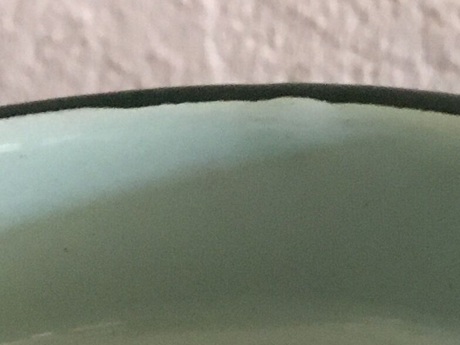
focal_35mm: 149
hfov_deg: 12.8
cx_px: 591
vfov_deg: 9.1
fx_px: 1980
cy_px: 777
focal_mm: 4.15
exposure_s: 1/33
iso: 200
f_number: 2.2
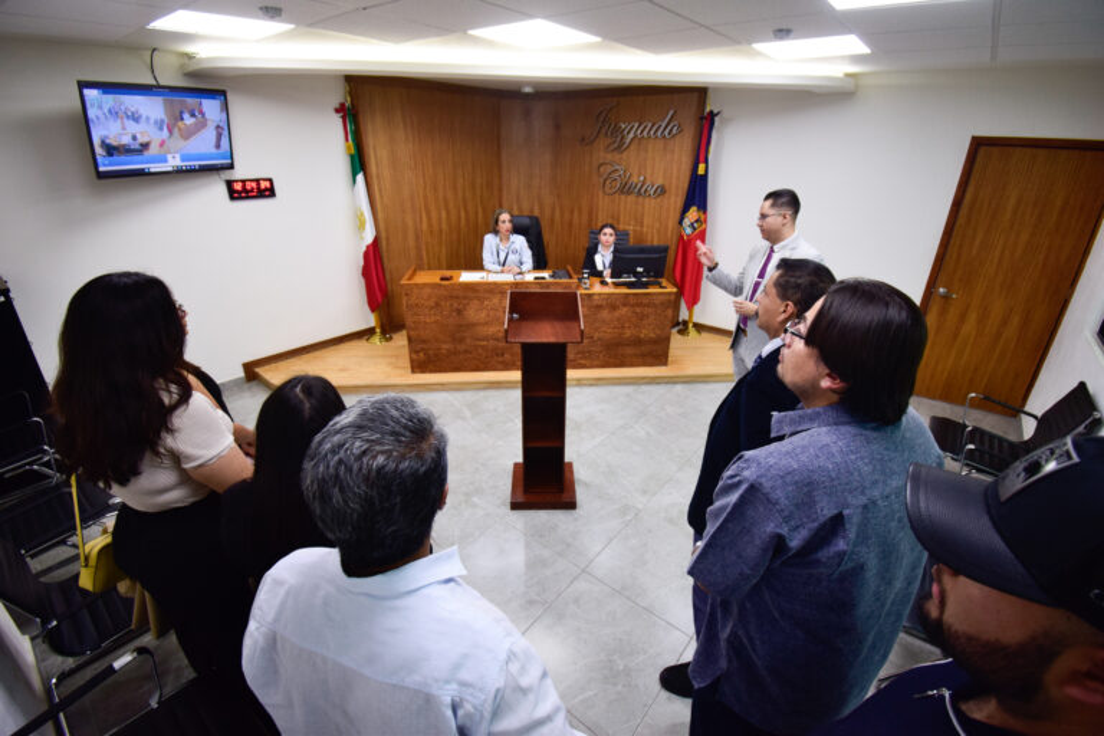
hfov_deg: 100.4
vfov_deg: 77.3
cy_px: 368
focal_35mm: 15
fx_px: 460
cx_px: 552
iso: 800
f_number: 4.5
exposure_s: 1/60
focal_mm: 10
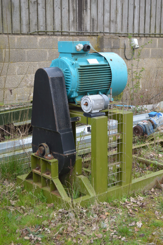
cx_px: 82
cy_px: 122
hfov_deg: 25.0
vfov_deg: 36.9
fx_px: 367
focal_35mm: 54
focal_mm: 36
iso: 140
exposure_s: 1/125
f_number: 5.6
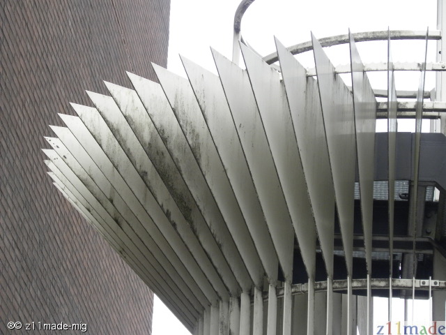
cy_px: 168
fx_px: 2371
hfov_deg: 10.7
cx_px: 223
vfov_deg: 8.1
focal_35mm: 184
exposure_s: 1/73
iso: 214
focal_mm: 32.7
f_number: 4.5
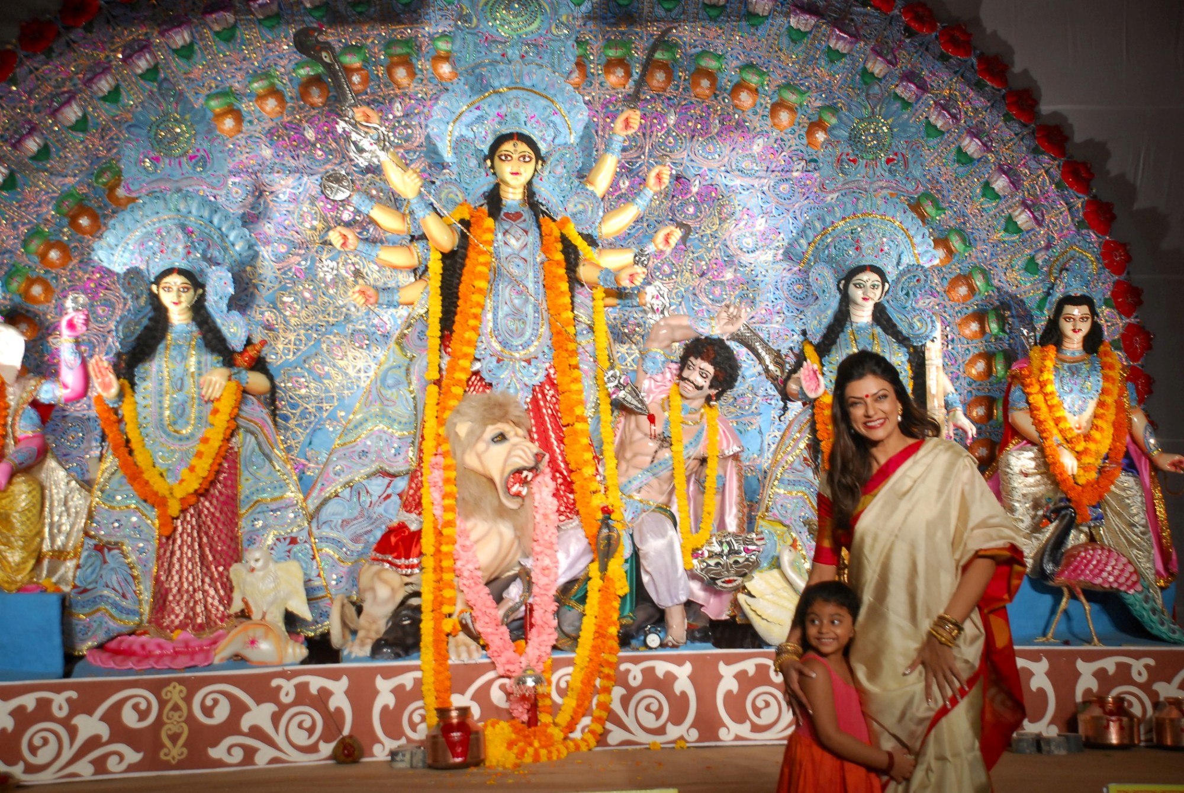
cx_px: 592
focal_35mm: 57
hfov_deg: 35.0
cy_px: 396
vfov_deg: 23.8
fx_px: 1877
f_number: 4.5
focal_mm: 38
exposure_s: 1/125
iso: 400
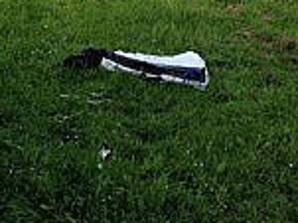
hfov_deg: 20.3
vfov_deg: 15.3
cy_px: -45
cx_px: -14
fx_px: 800
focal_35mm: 93
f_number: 2.4
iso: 50
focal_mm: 4.28
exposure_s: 1/368
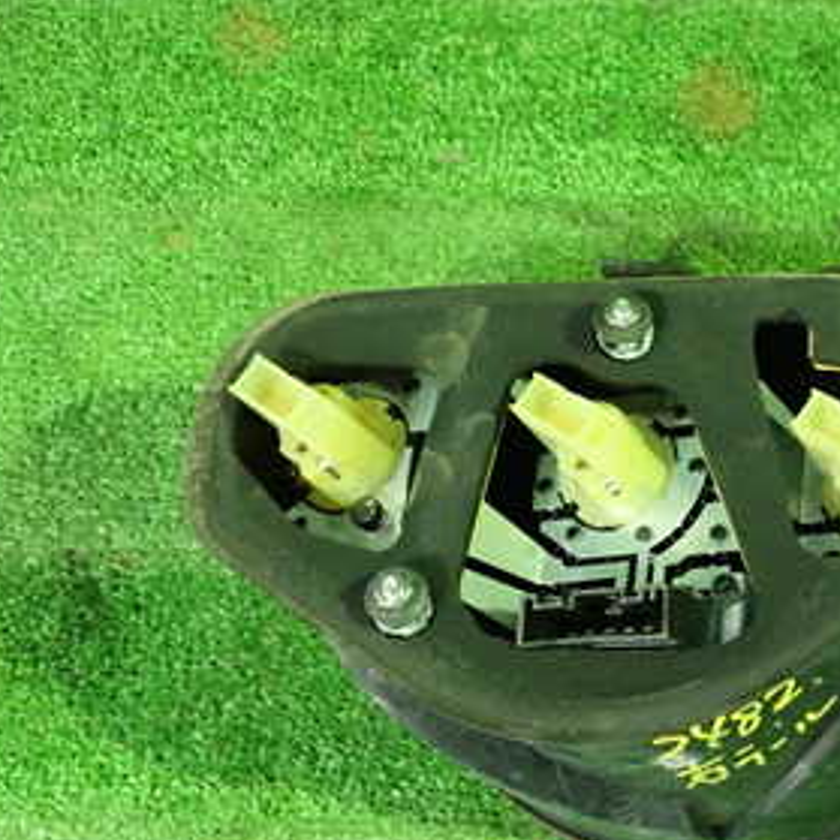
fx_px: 1565
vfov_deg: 30.0
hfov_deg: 28.1
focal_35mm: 57
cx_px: 858
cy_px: 479
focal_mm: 5.5
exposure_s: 1/30
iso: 800
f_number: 2.3
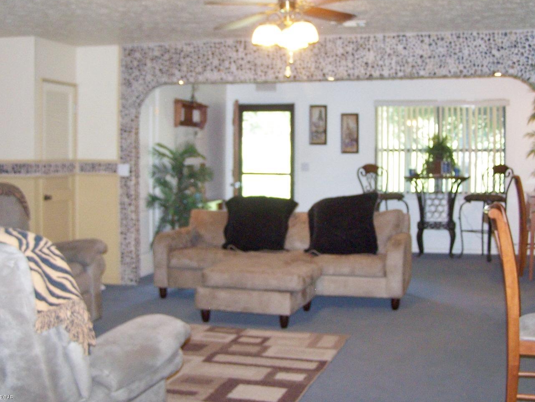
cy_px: 170
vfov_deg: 31.5
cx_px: 304
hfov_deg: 41.1
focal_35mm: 46
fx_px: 711
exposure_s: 1/60
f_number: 2.8
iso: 140
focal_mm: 6.3
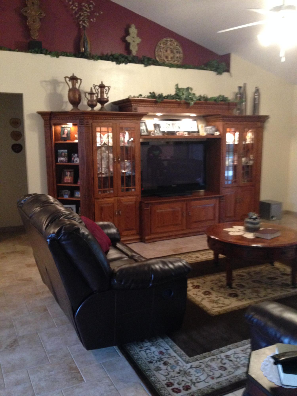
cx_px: 148
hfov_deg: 42.9
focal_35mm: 33
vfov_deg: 55.4
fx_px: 378
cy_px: 198
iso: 400
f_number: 2.4
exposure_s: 1/15
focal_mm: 4.12
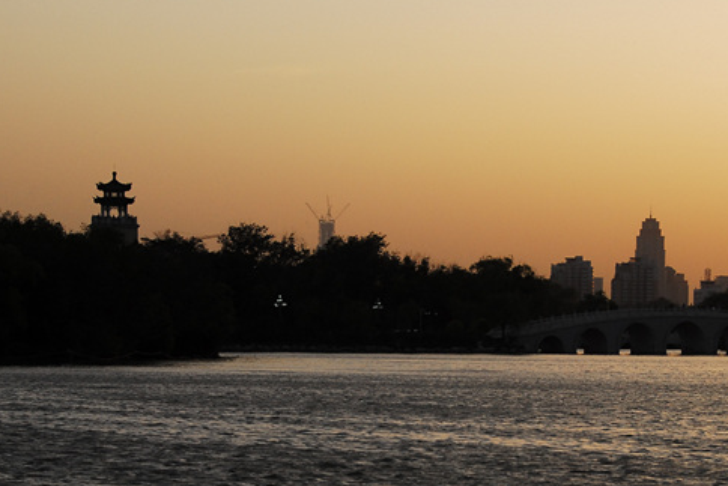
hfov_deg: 15.9
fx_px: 2609
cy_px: 368
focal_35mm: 129
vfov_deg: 10.6
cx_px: 450
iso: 400
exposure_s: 1/320
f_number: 9
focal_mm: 52
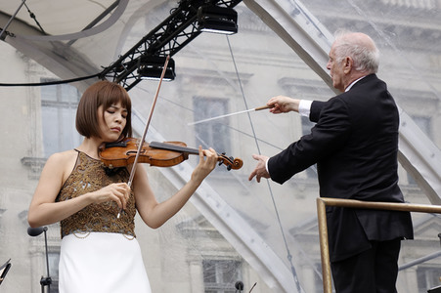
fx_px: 1334
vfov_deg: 12.5
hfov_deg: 18.8
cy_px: 146
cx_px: 220
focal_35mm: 109
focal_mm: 40.05
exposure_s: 1/200
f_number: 4.5
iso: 100
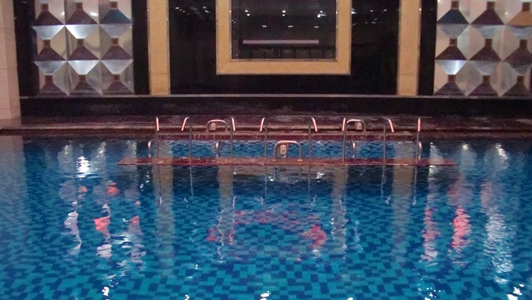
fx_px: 564
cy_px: 165
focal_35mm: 40
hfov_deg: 50.5
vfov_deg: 29.7
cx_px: 264
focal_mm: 6.3
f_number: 2.8
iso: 1600
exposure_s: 1/25
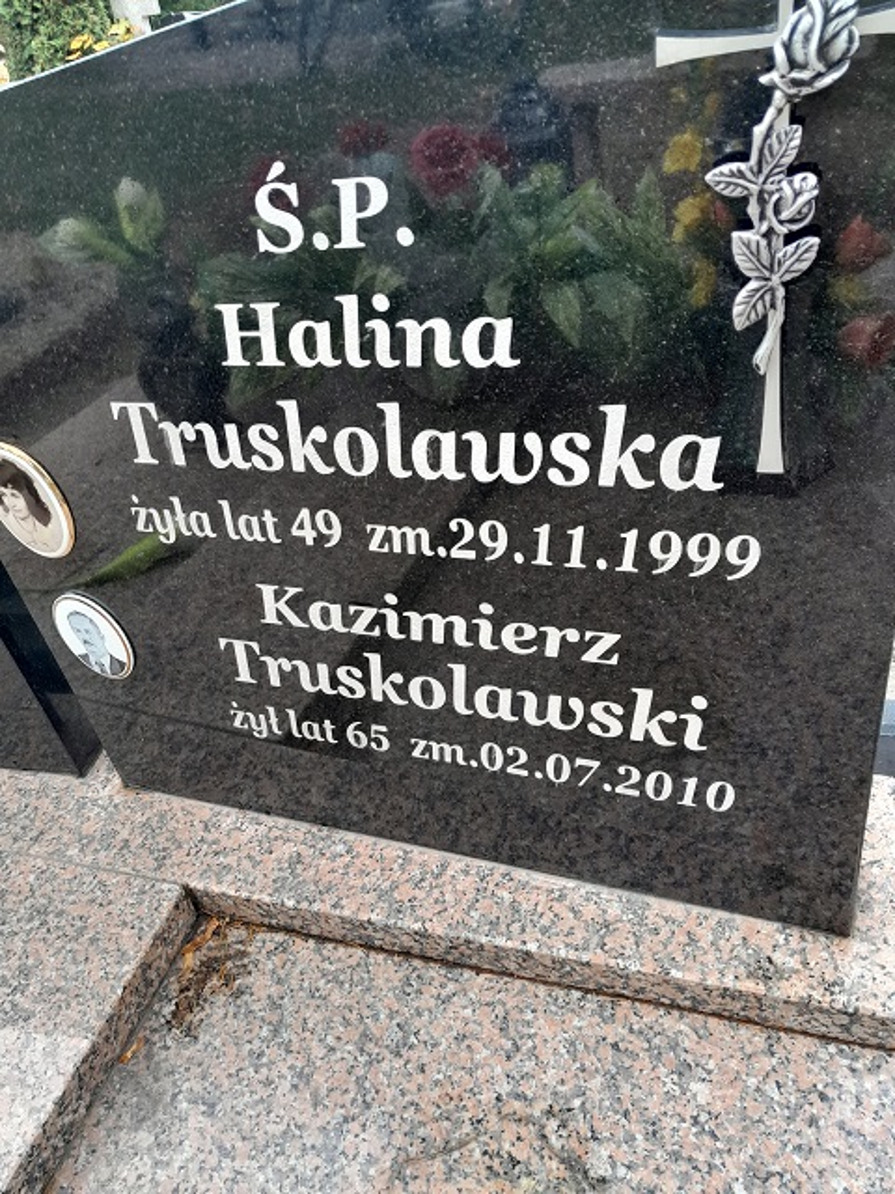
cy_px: 597
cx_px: 448
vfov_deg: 65.3
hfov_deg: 51.4
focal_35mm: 27
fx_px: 931
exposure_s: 1/50
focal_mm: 4
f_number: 1.8
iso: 40
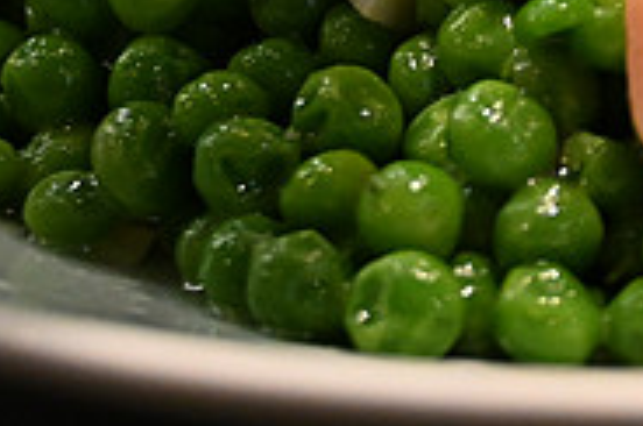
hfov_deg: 9.2
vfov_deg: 6.1
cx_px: 667
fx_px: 3958
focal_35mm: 222
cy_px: -194
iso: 2200
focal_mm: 34
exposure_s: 1/125
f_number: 4.2
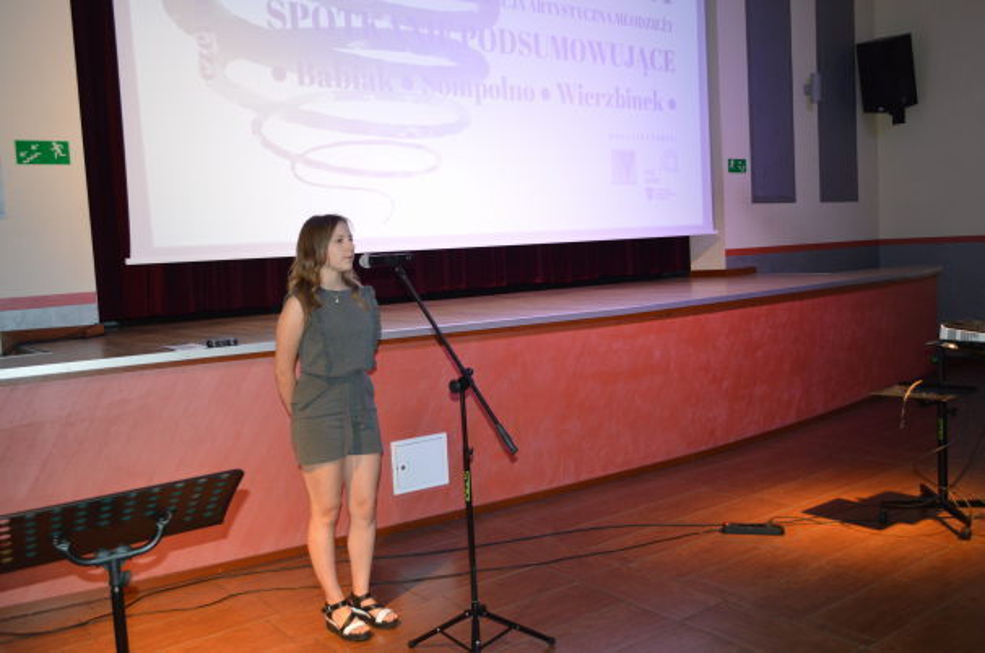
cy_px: 326
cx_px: 492
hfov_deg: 57.3
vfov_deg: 39.8
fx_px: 901
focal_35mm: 33
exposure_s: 1/60
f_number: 3.8
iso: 720
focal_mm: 22
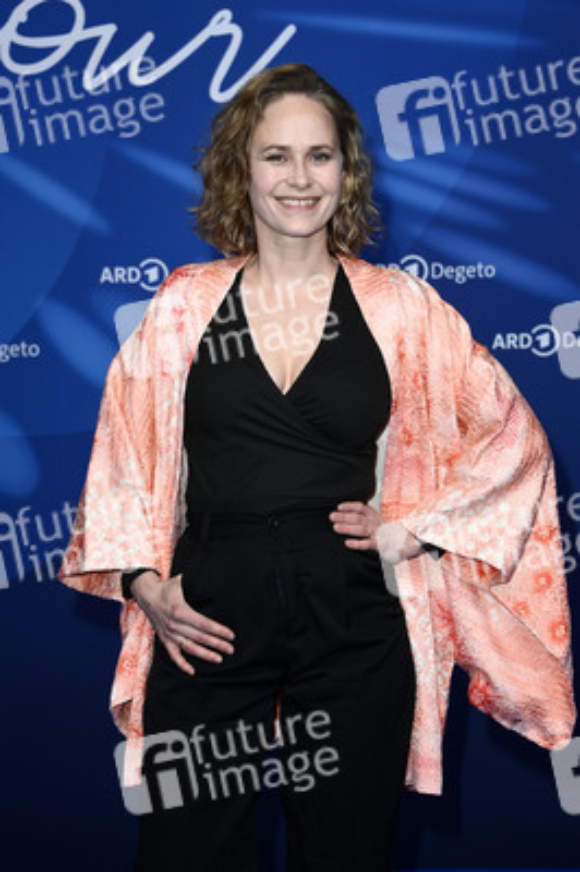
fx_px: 1985
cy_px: 436
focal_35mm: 82
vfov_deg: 24.8
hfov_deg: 16.6
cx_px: 290
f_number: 6.3
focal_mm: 82
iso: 800
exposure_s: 1/250
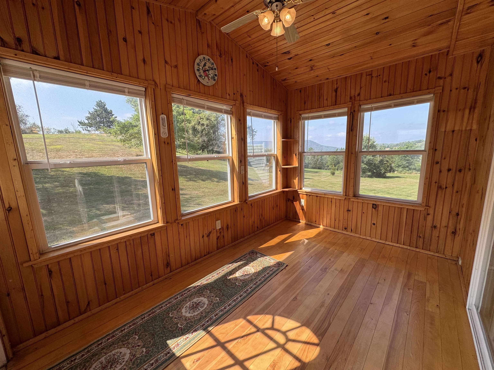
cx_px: 247
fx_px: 200
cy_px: 185
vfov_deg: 85.7
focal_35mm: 14
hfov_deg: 102.1
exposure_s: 1/533
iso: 40
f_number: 2.2
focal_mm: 2.22
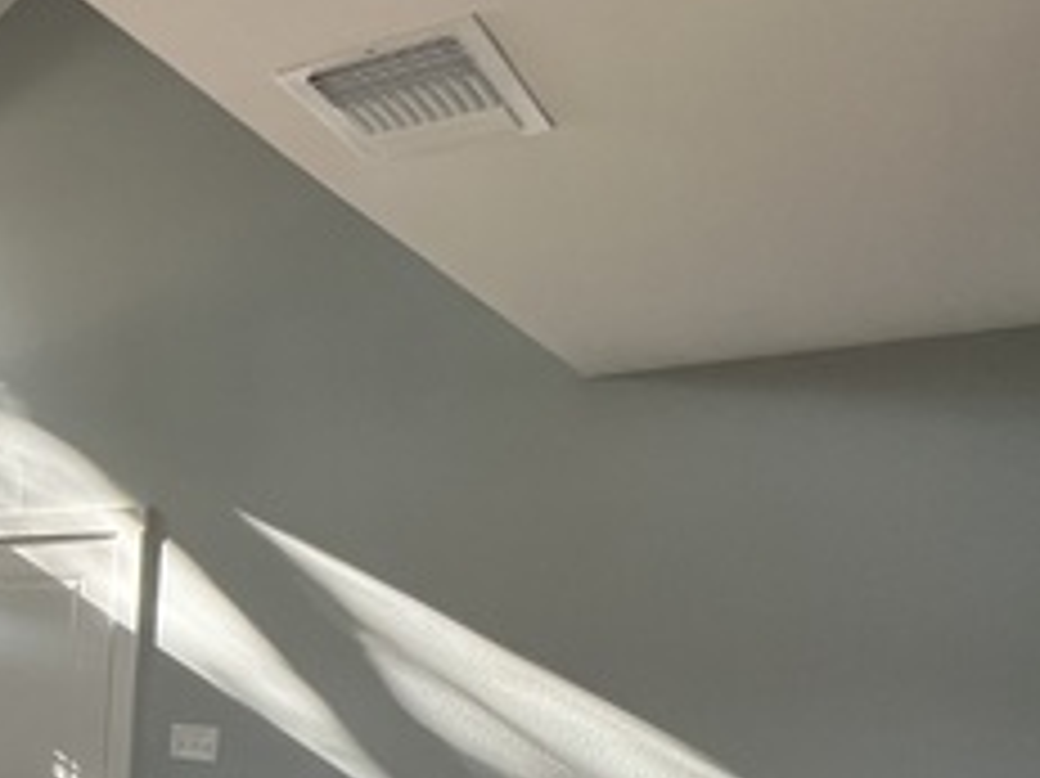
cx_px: -252
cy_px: 706
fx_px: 1081
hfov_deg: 37.0
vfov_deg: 37.0
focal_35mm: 36
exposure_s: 1/99
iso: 125
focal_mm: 1.57
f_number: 1.8
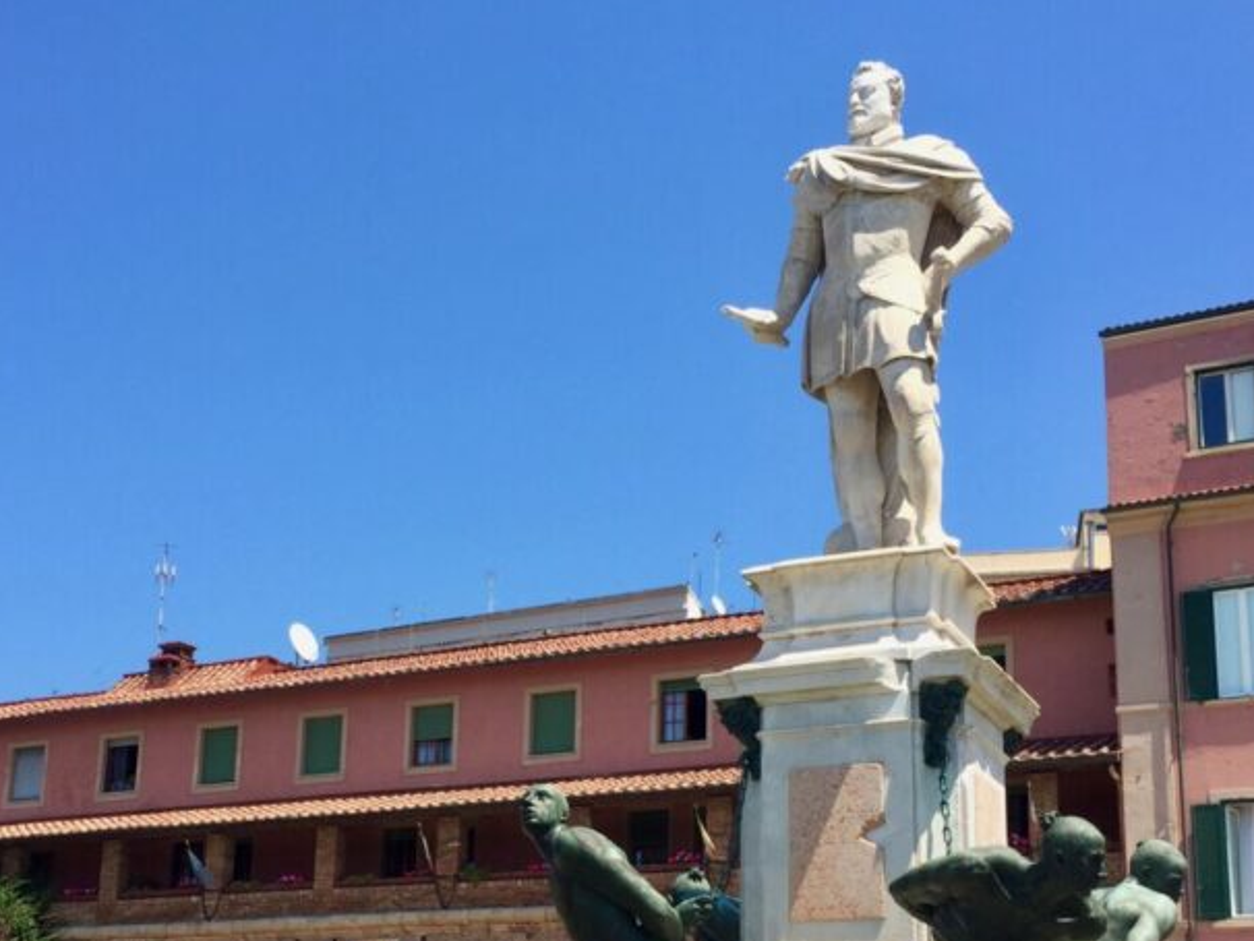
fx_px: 1776
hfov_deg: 38.8
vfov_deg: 29.1
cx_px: 511
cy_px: 740
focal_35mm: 49
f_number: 2.2
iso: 32
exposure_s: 1/1522
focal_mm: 4.15
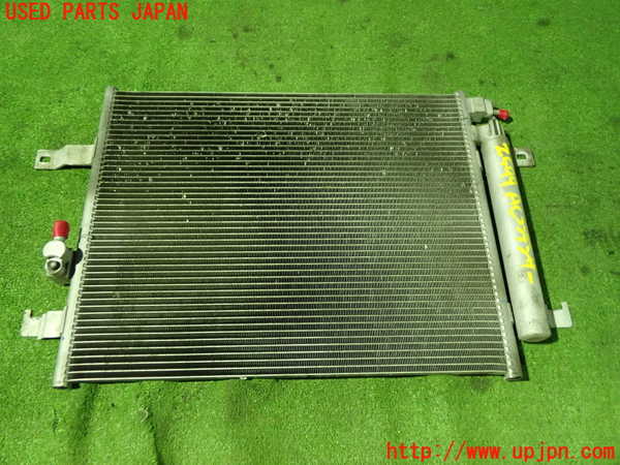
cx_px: 310
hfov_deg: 60.0
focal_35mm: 30
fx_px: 537
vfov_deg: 46.8
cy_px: 232
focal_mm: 5.4
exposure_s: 1/30
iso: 800
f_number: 2.3
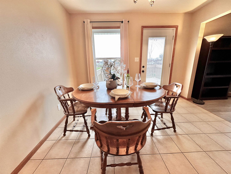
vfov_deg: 85.7
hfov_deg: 102.1
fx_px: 93
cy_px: 87
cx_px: 116
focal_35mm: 14
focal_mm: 2.22
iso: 125
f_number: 2.2
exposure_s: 1/120
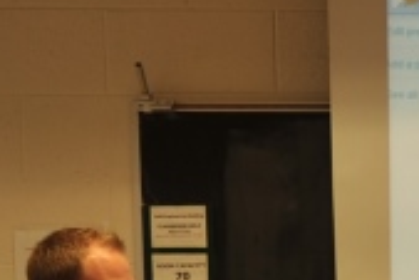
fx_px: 2749
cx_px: 813
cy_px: 597
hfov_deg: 8.3
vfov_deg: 5.7
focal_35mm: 236
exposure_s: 1/60
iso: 200
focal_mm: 40
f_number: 3.2
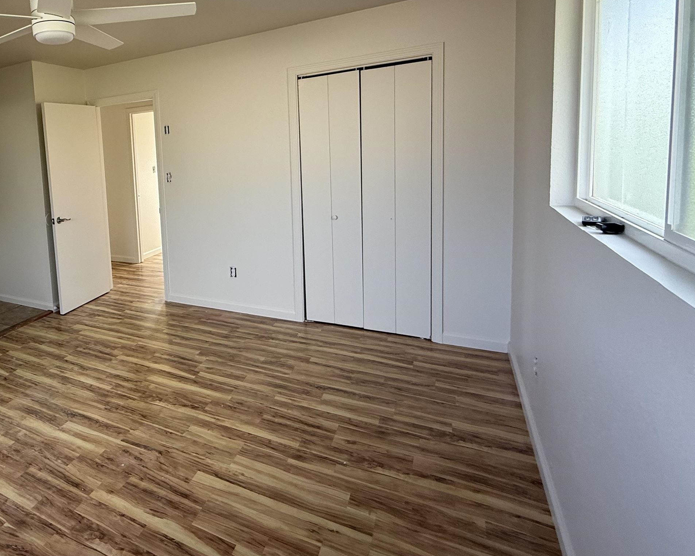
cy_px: 200
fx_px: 453
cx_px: 146
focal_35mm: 22
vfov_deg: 62.0
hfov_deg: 68.4
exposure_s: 1/99
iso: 100
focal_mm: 2.22
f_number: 2.2
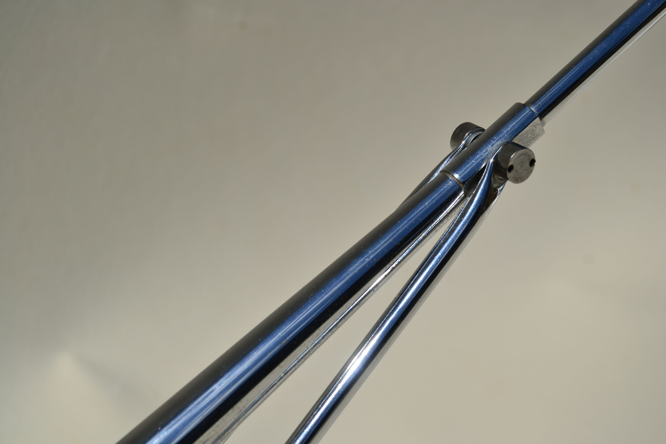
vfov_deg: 16.6
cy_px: 222
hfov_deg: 24.6
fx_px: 1526
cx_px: 333
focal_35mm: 82
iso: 100
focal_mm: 55
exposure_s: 1/1250
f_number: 5.6
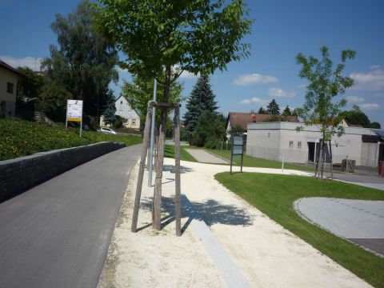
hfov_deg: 56.8
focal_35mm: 32
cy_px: 144
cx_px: 192
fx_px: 355
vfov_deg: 44.2
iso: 100
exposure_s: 1/640
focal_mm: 5.2
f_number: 5.6
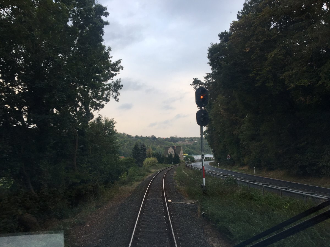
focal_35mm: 29
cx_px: 165
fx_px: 276
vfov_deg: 48.2
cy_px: 124
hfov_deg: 61.7
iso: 40
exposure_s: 1/100
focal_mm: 4.15
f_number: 2.2
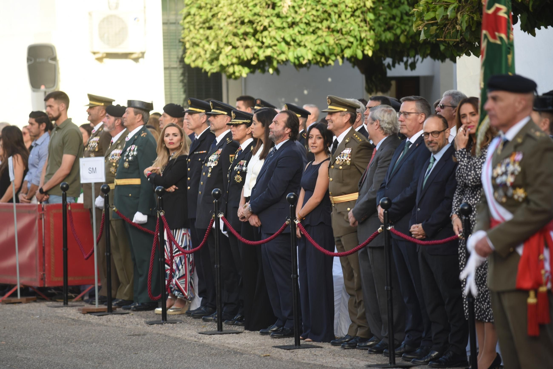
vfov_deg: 6.9
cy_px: 184
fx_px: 3073
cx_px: 276
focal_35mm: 200
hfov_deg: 10.3
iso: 110
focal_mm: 200
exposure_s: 1/160
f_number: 4
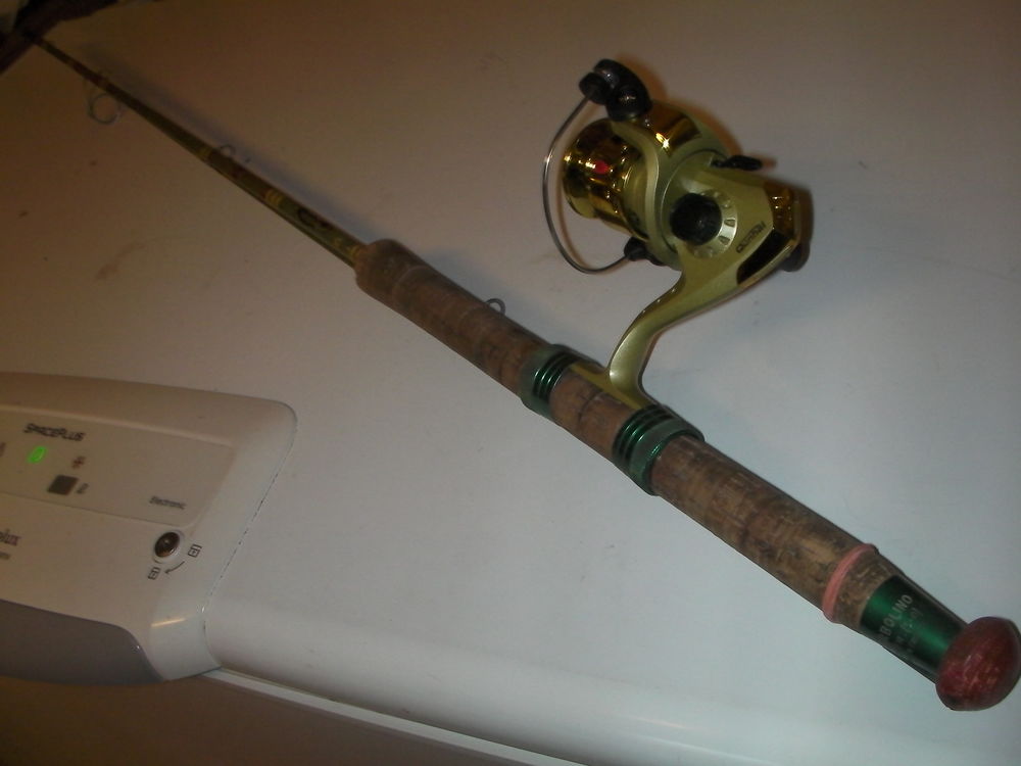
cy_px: 383
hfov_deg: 49.0
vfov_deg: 37.7
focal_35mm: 38
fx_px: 1121
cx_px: 510
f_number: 5.6
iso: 200
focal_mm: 6.3
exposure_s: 1/30
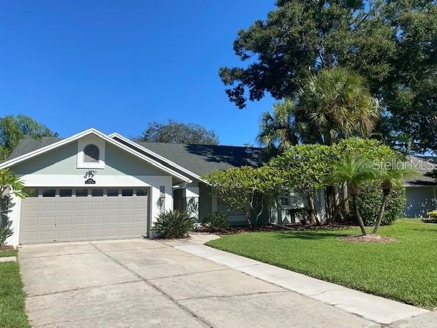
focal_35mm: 26
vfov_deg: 53.1
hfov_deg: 67.3
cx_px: 218
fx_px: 328
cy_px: 164
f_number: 1.8
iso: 32
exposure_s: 1/3610
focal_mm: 4.25
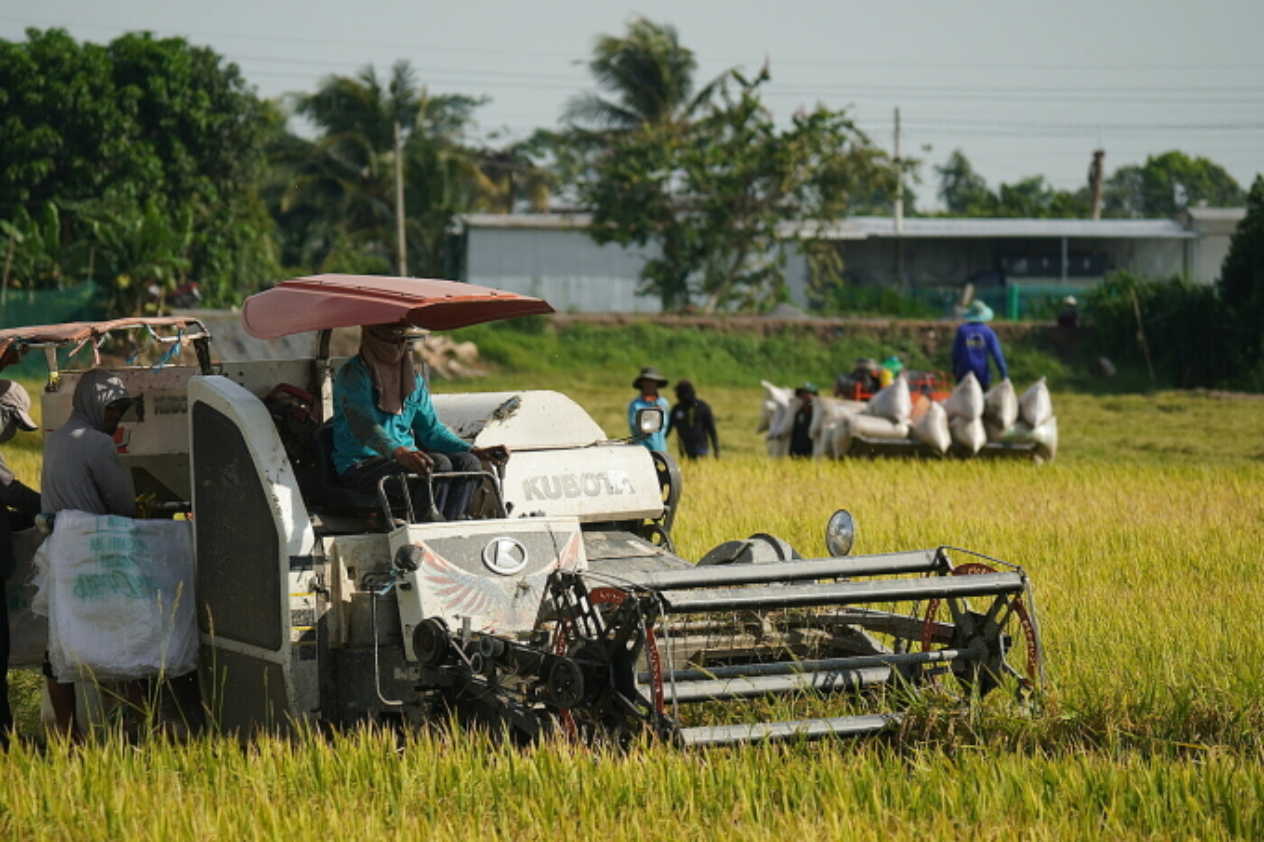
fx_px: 9688
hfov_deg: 7.5
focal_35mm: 276
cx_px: 632
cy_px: 421
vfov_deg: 5.0
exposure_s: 1/640
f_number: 5.6
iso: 100
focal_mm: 184
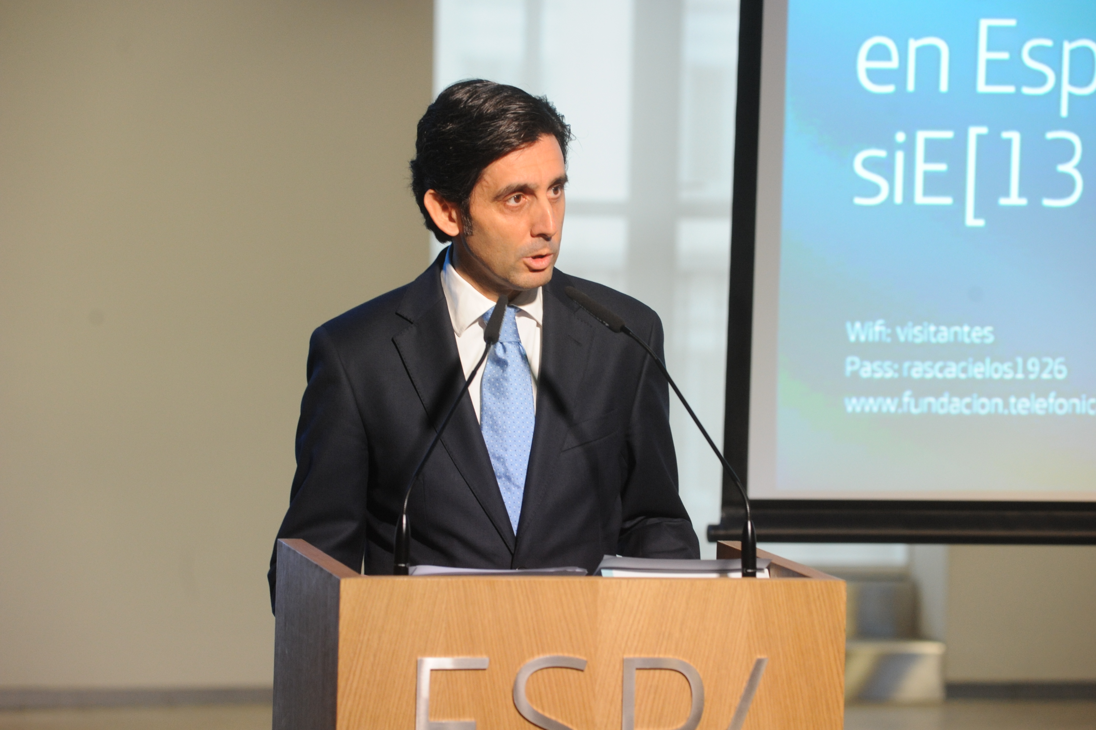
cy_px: 365
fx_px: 3804
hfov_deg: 16.4
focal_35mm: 125
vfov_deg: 11.0
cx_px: 548
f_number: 5.6
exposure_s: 1/160
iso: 2500
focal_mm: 125
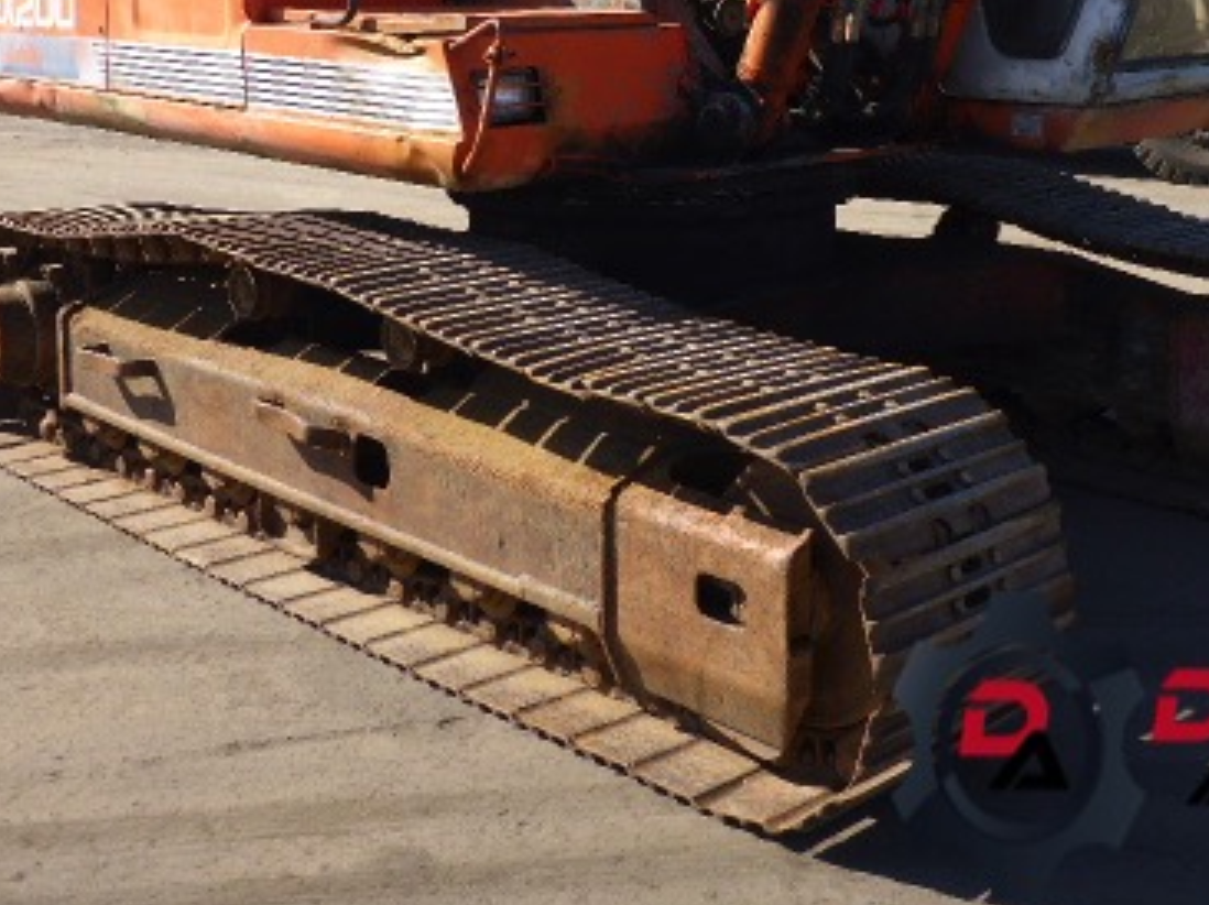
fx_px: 1710
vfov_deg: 28.7
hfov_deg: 38.8
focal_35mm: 49
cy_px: 129
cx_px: 720
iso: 100
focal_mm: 4.9
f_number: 3.3
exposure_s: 1/640
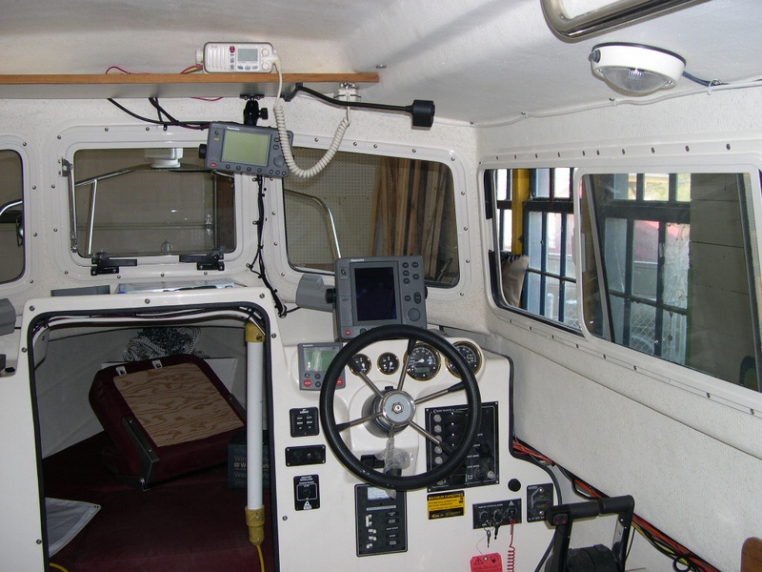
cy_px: 286
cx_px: 381
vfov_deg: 37.7
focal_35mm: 38
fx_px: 836
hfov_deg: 49.0
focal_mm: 8
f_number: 2.8
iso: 100
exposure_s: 1/60
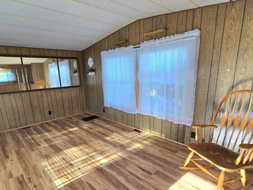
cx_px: 117
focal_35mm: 18
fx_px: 132
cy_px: 109
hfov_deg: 87.6
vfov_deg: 71.2
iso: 50
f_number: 2.2
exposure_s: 1/132
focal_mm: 2.2
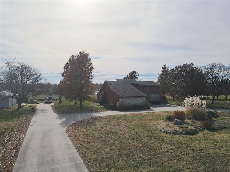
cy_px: 86
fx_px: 159
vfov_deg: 56.8
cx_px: 115
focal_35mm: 24
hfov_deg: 71.6
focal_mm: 4.5
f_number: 2.8
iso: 100
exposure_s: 1/2500
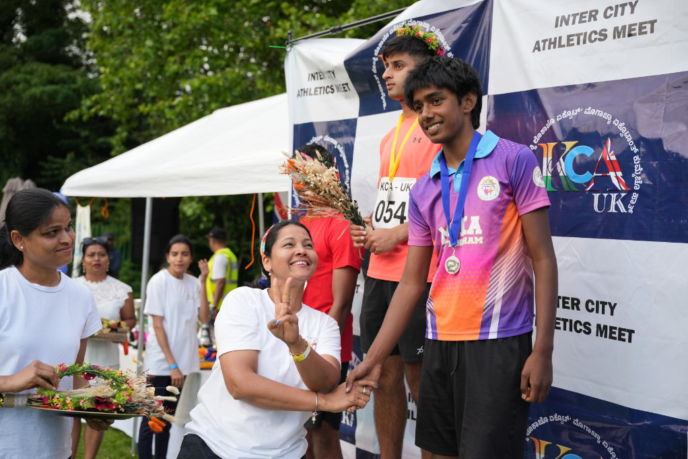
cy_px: 230
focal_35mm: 41
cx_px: 344
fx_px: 787
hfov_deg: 47.2
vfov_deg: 32.5
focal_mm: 41.2
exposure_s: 1/800
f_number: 2.8
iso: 250
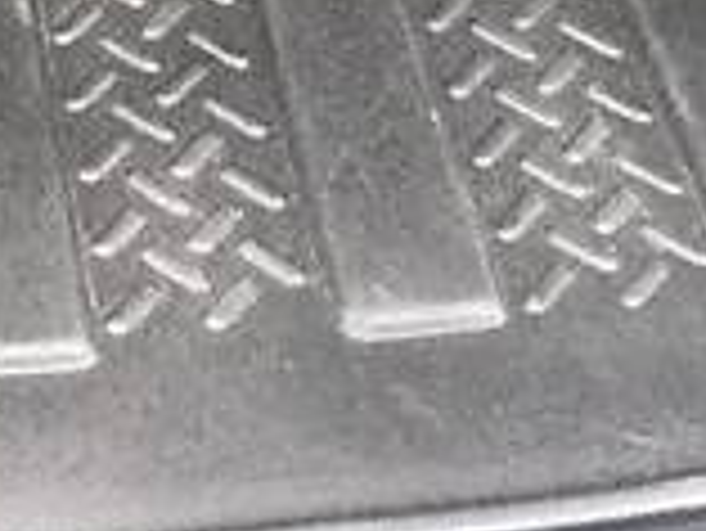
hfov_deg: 13.1
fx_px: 3021
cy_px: -796
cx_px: -67
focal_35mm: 148
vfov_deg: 8.9
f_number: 2.2
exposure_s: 1/17
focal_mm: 4.2
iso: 400
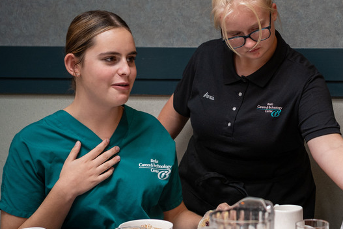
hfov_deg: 19.7
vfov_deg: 13.4
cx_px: 297
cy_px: 109
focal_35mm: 102
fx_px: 972
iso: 320
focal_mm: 35
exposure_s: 1/160
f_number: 2.2
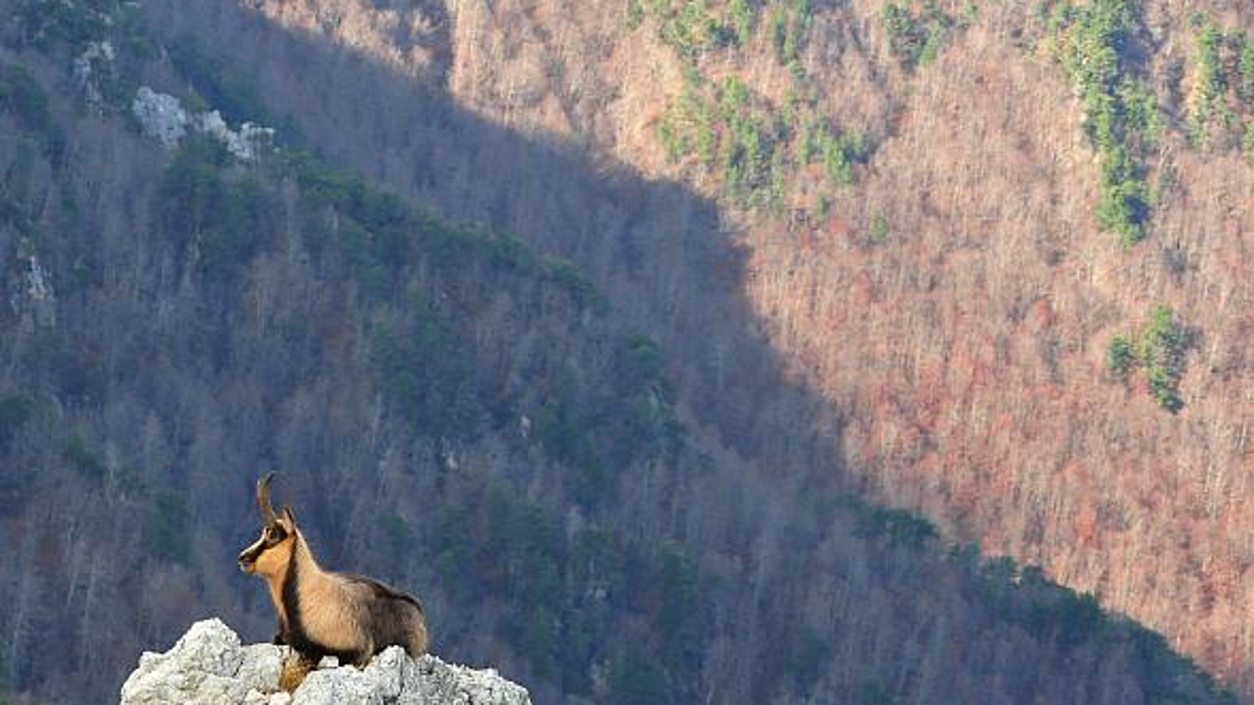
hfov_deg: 9.0
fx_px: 7978
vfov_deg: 5.1
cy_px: 563
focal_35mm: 240
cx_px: 311
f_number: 10
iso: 2000
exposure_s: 1/400
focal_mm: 150
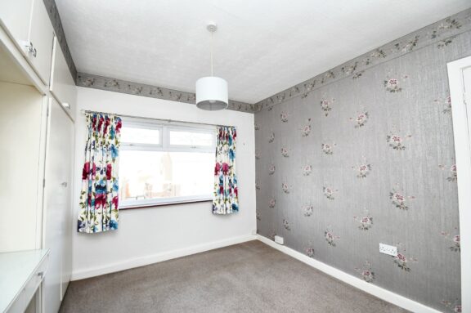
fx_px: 196
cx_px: 236
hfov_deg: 100.4
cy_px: 156
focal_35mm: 15
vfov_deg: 77.2
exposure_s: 1/100
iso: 560
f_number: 5
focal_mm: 10
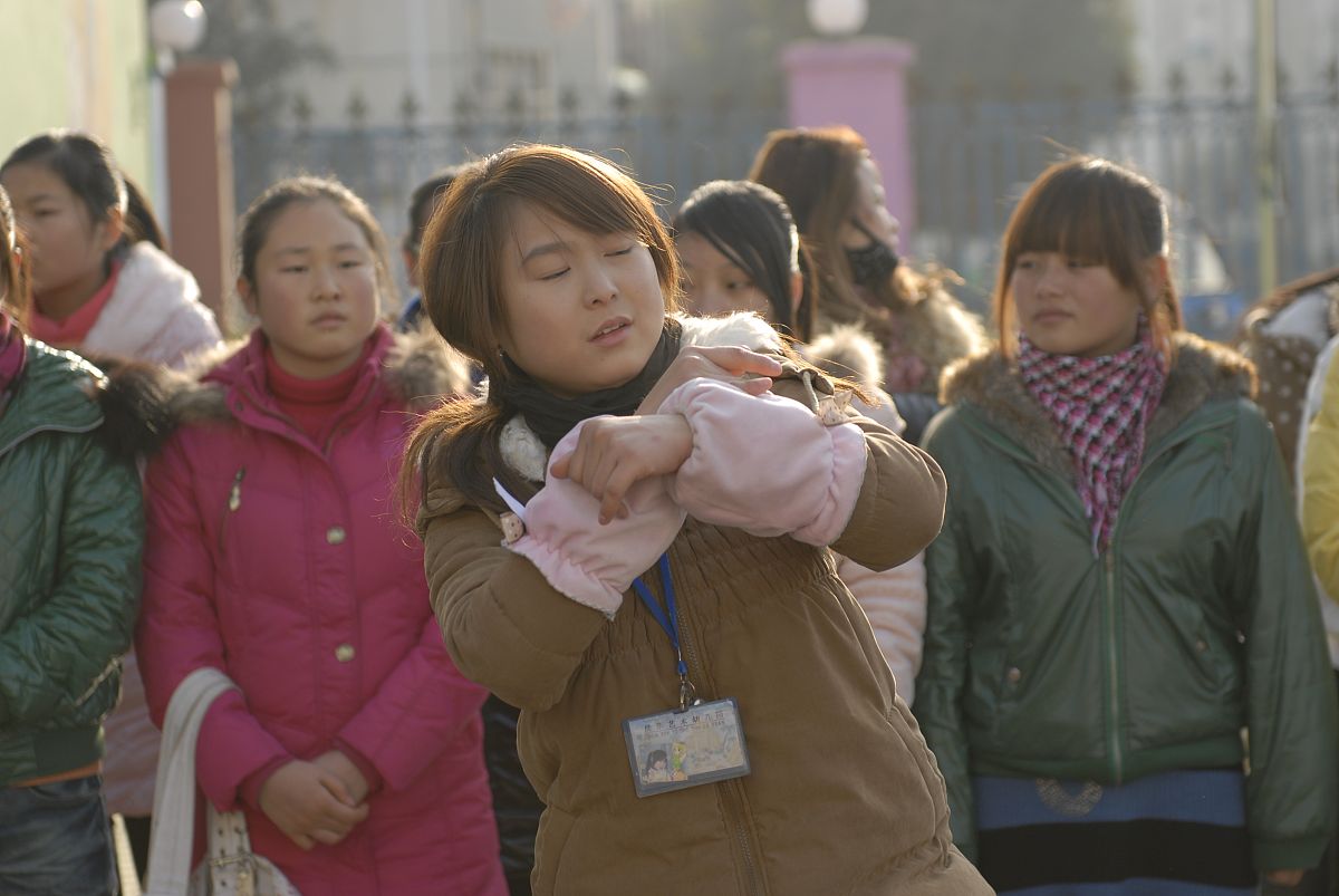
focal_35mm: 105
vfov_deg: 13.1
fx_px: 3910
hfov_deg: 19.4
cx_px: 670
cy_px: 448
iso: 100
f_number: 3.2
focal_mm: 70
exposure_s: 1/500
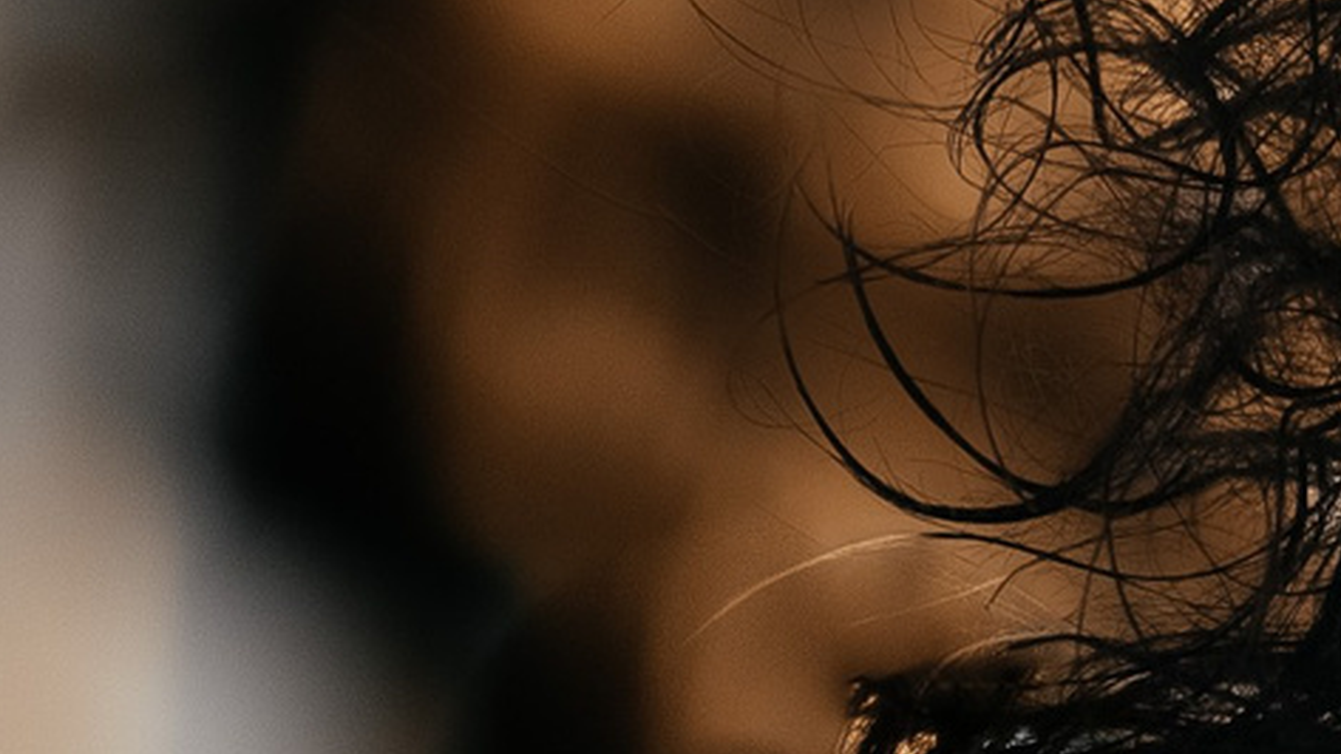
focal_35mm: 1247
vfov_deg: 1.0
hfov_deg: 1.7
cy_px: 103
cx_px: 1976
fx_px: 44338
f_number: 5.6
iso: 1000
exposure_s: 1/2500
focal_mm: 220
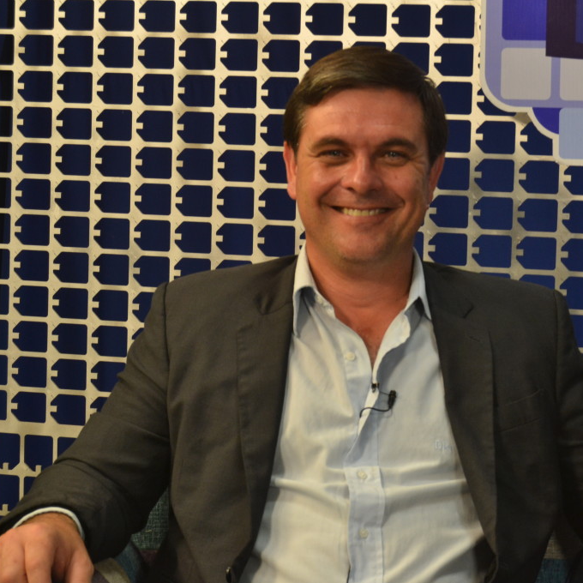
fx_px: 2013
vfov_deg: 16.5
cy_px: 292
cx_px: 388
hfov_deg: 16.4
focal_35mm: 106
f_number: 6.3
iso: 800
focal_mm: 55
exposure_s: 1/50
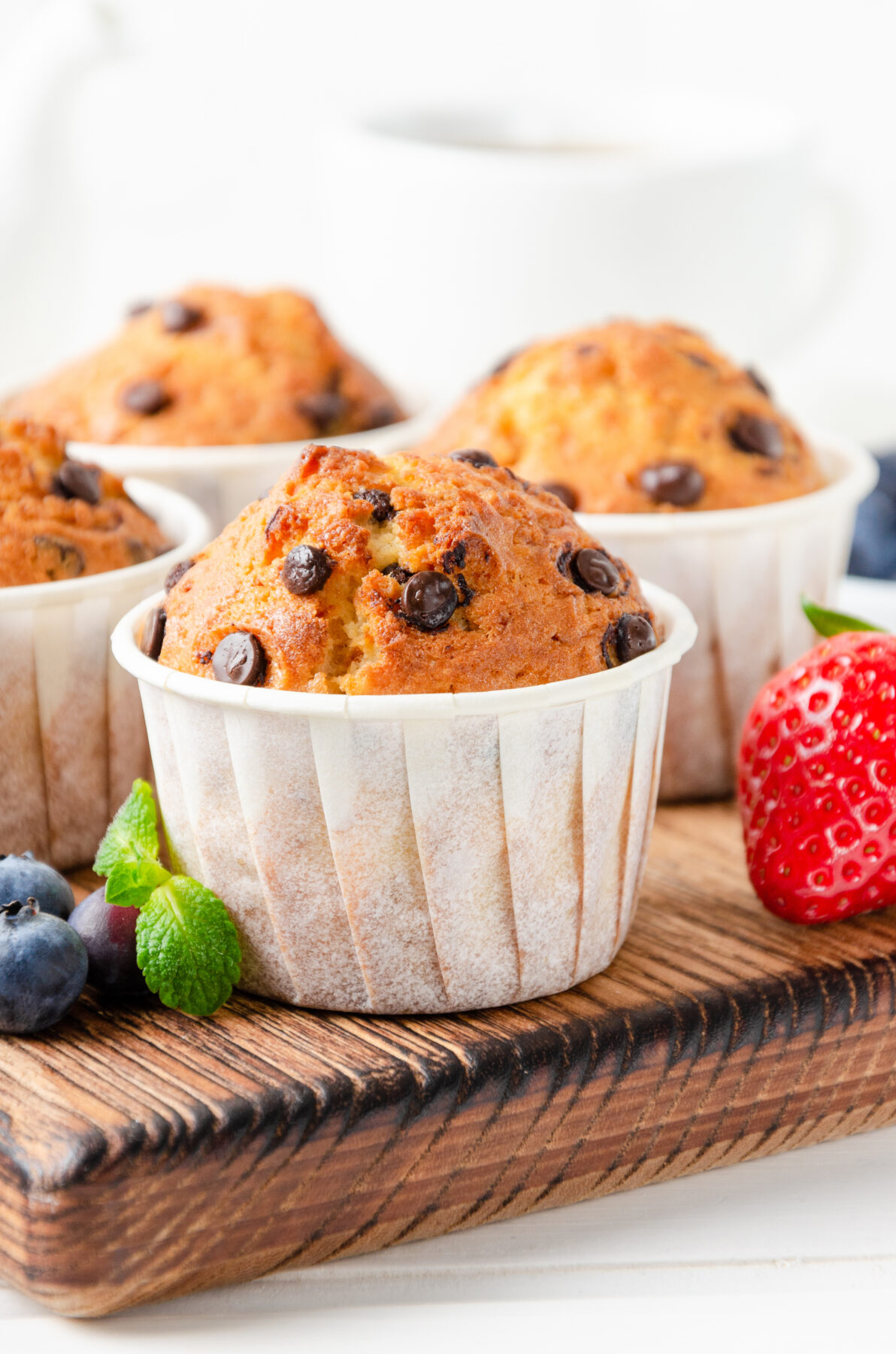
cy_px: 677
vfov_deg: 13.1
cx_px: 448
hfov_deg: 8.7
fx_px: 5907
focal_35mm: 158
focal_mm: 105
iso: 320
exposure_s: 1/200
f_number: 7.1
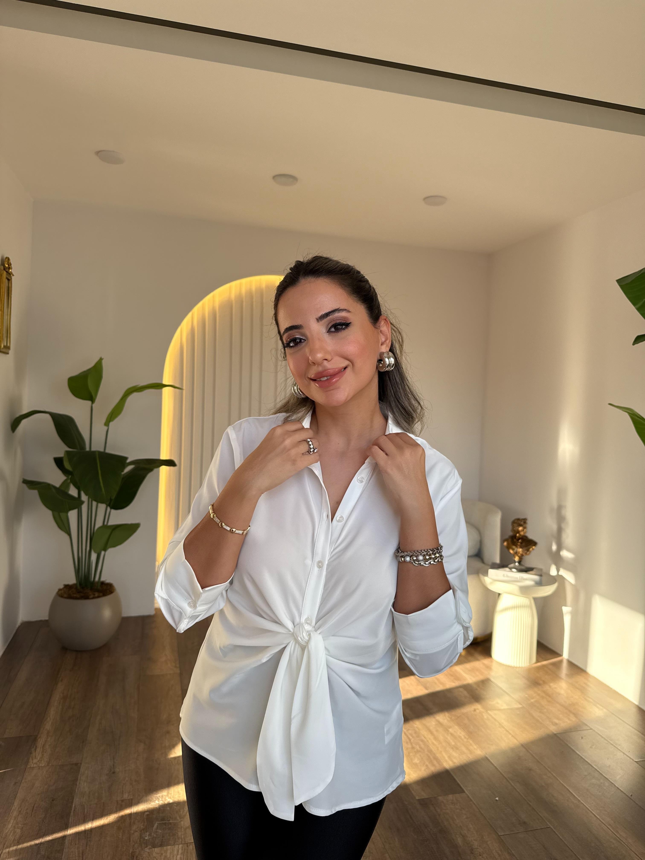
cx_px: 322
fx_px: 596
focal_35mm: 24
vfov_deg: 71.6
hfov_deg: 56.8
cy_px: 430
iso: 100
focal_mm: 6.76
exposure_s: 1/448
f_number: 1.78
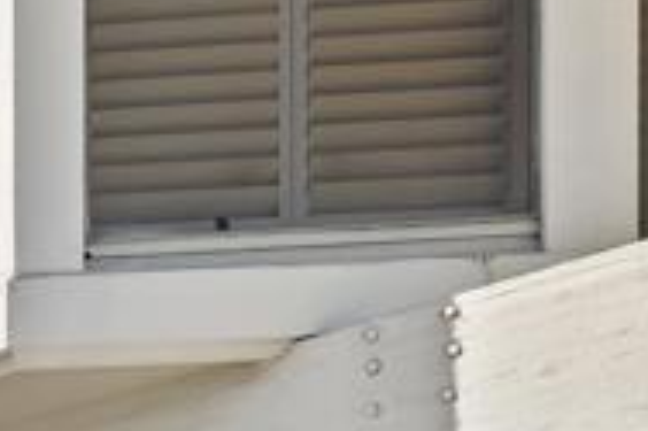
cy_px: 624
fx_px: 1043
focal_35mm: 58
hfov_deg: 28.8
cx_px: -172
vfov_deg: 20.4
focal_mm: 17
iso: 500
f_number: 8
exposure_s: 1/320
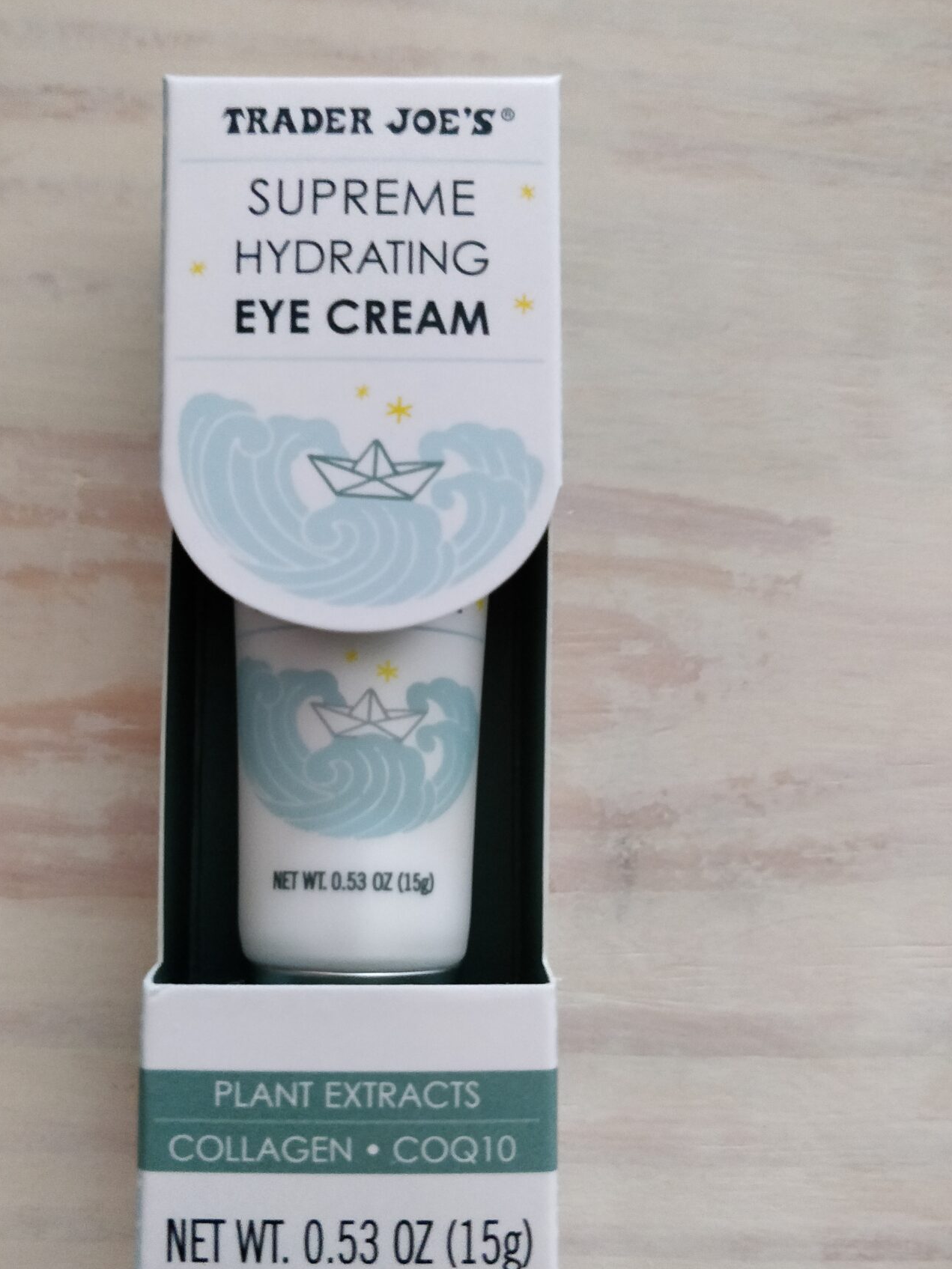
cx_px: 378
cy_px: 652
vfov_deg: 61.7
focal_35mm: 29
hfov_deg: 47.9
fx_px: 1064
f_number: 1.7
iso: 2000
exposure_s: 1/17
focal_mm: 4.1
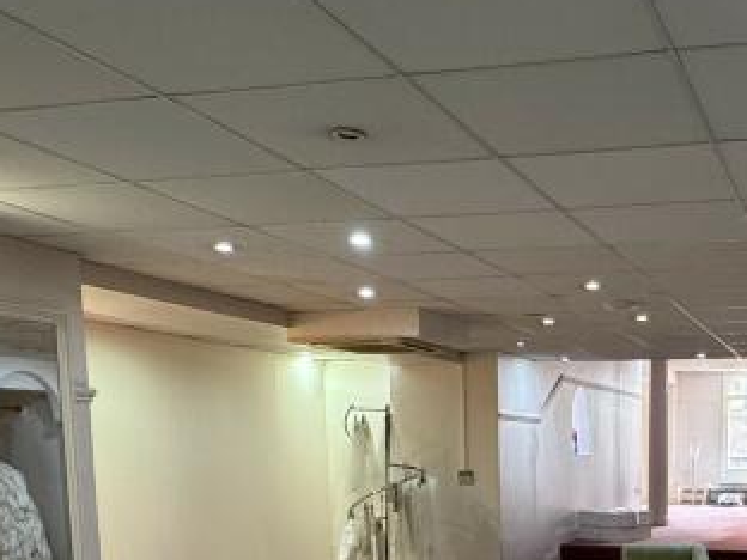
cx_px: 632
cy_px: 582
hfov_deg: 39.1
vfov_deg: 29.1
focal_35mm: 46
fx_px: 993
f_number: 2.2
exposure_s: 1/50
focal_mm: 2.22
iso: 320
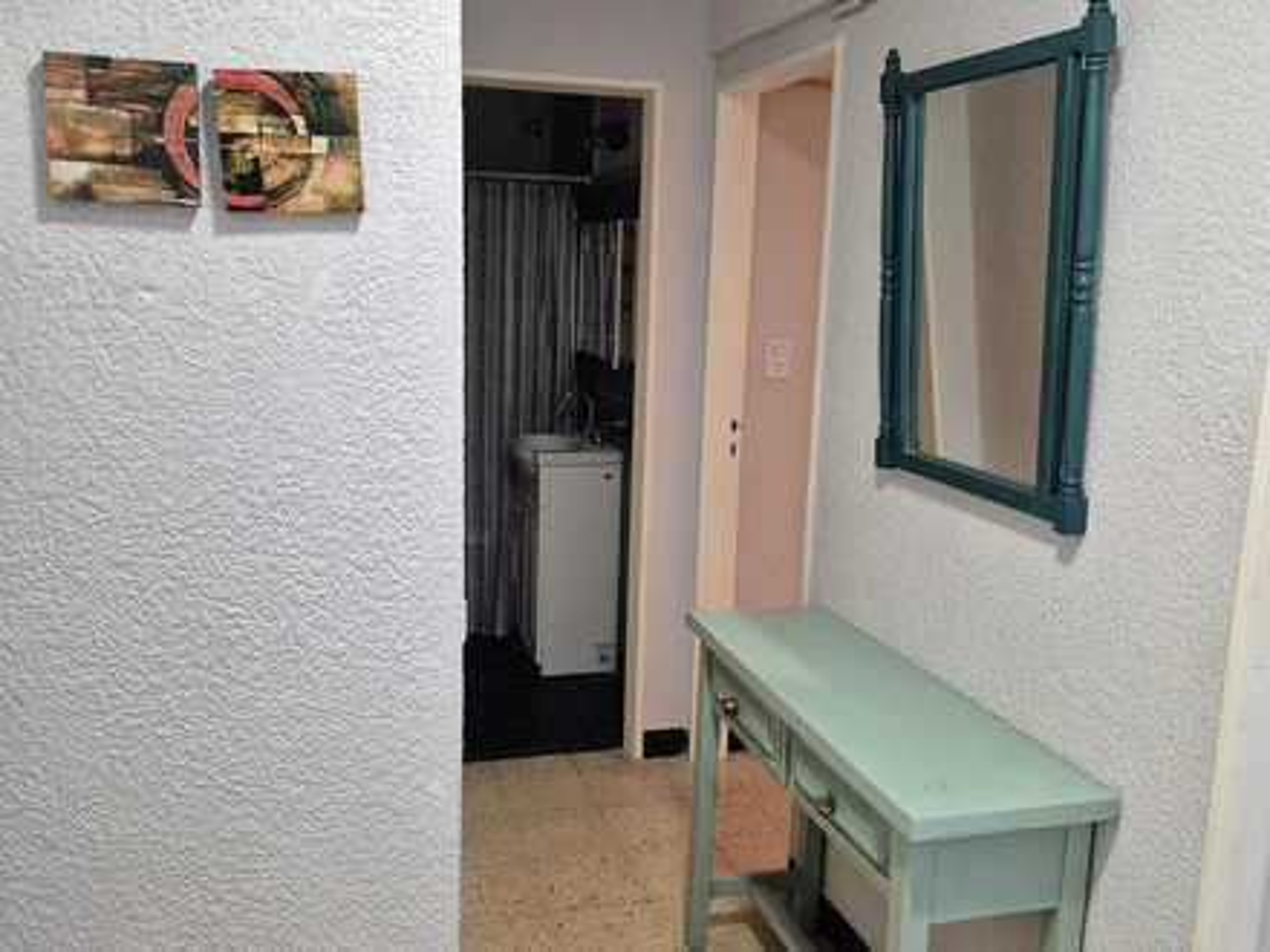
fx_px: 844
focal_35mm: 23
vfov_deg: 58.9
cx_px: 635
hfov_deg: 73.9
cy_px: 476
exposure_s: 1/100
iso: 400
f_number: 1.8
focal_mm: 5.4
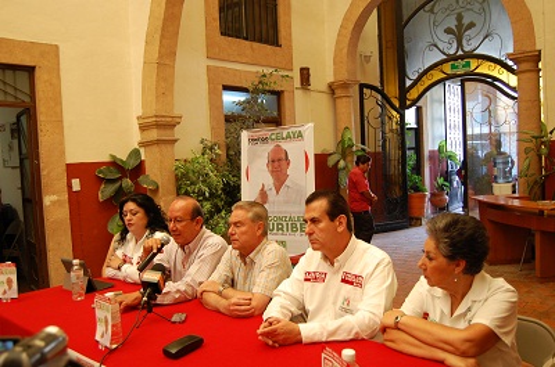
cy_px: 184
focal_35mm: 30
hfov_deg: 62.0
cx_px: 278
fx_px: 462
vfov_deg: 43.4
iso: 400
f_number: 4
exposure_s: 1/60
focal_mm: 20
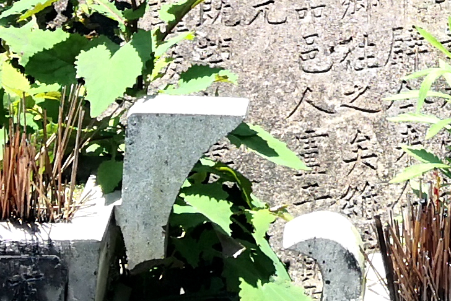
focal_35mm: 153
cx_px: 582
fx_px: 1917
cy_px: -328
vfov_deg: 8.5
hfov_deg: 13.0
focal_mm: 3.95
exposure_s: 1/512
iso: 50
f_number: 1.6
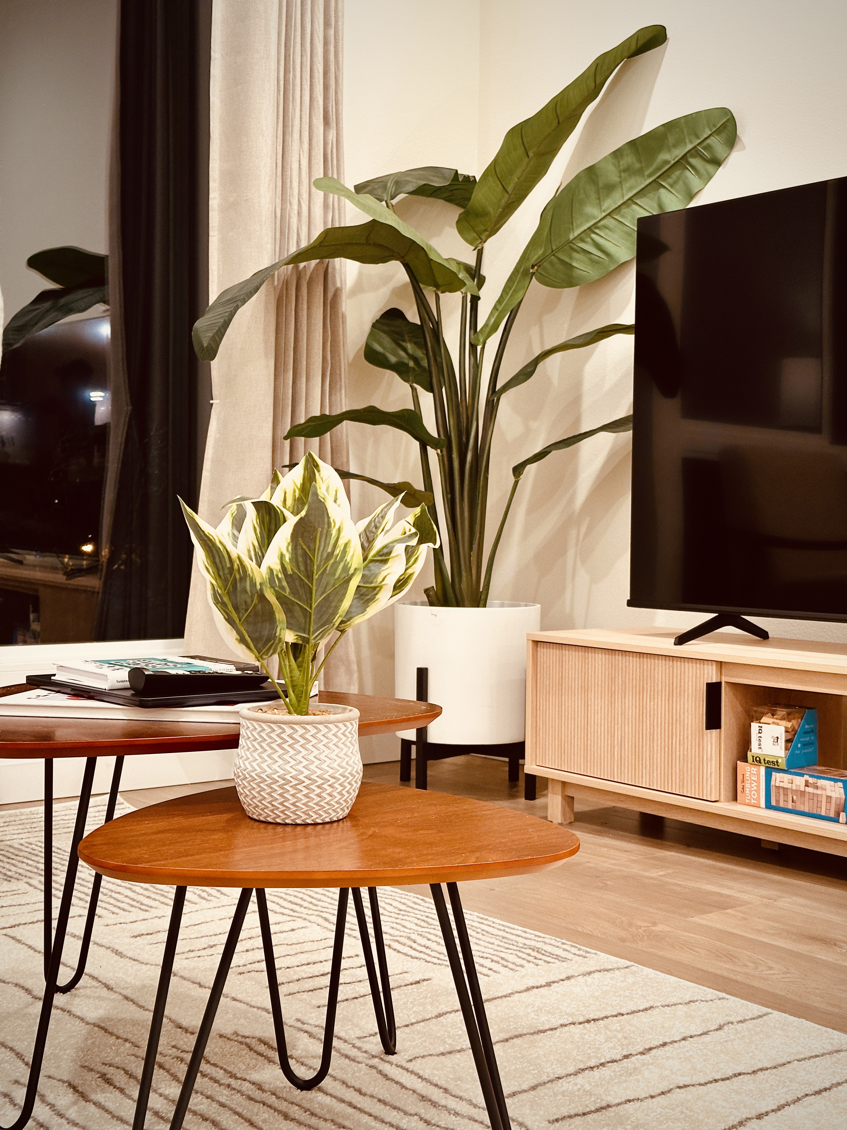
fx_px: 1566
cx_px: 424
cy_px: 565
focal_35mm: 48
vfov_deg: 39.7
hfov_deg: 30.3
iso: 200
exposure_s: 1/40
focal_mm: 6.86
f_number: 1.78
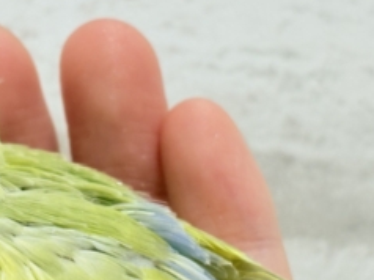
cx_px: 118
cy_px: 171
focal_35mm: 140
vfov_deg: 10.6
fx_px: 1511
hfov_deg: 14.1
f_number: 1.6
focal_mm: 5.96
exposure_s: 1/50
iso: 50
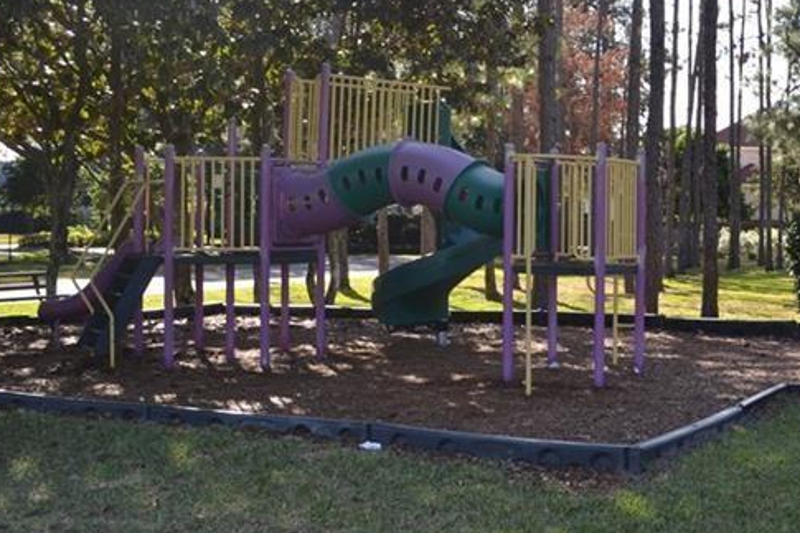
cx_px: 746
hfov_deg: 33.0
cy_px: 228
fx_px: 1266
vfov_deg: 23.7
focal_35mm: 57
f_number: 4.5
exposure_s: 1/200
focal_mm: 18
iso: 100
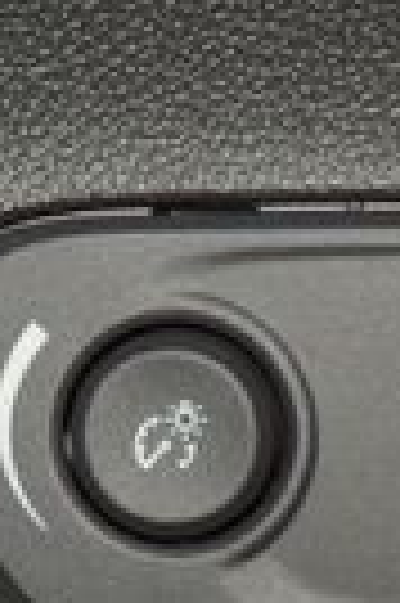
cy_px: 358
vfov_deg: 4.1
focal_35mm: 502
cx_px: 647
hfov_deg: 2.7
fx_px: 8388
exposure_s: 1/125
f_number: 8
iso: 100
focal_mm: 70
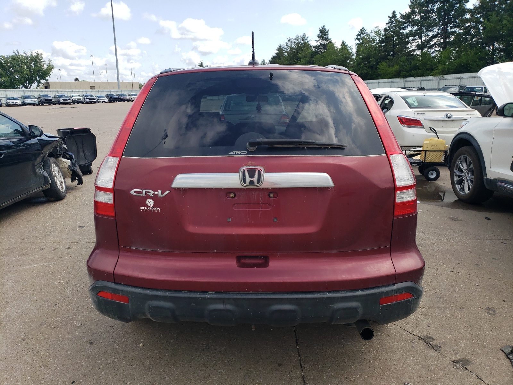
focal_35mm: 26
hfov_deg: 67.3
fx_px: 385
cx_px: 256
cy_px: 192
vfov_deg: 53.1
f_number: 1.5
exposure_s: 1/2000
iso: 50
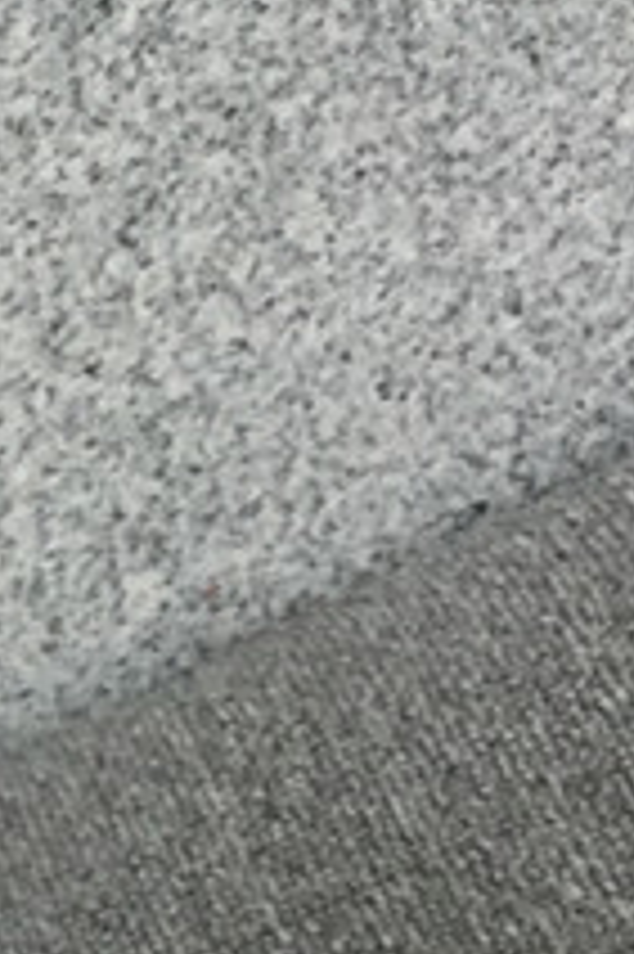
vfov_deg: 14.2
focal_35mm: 137
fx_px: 3625
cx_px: -683
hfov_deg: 9.3
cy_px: 1348
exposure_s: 1/160
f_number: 2.4
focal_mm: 3.3
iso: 25
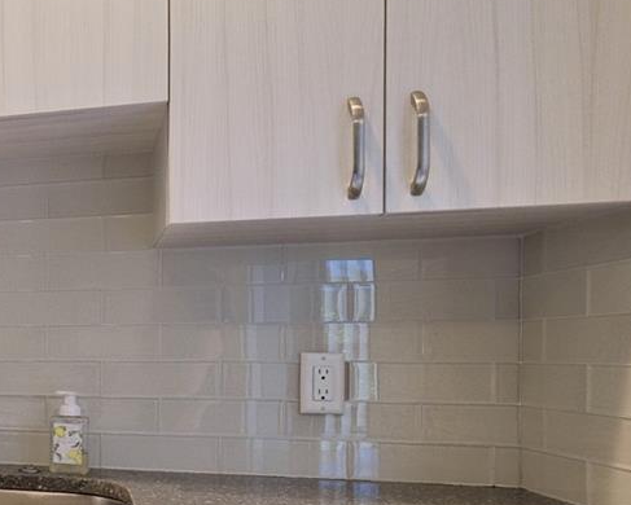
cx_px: -158
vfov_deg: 39.4
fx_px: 691
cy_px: 360
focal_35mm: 37
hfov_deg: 35.9
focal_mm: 8
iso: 640
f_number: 5.6
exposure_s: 1/50
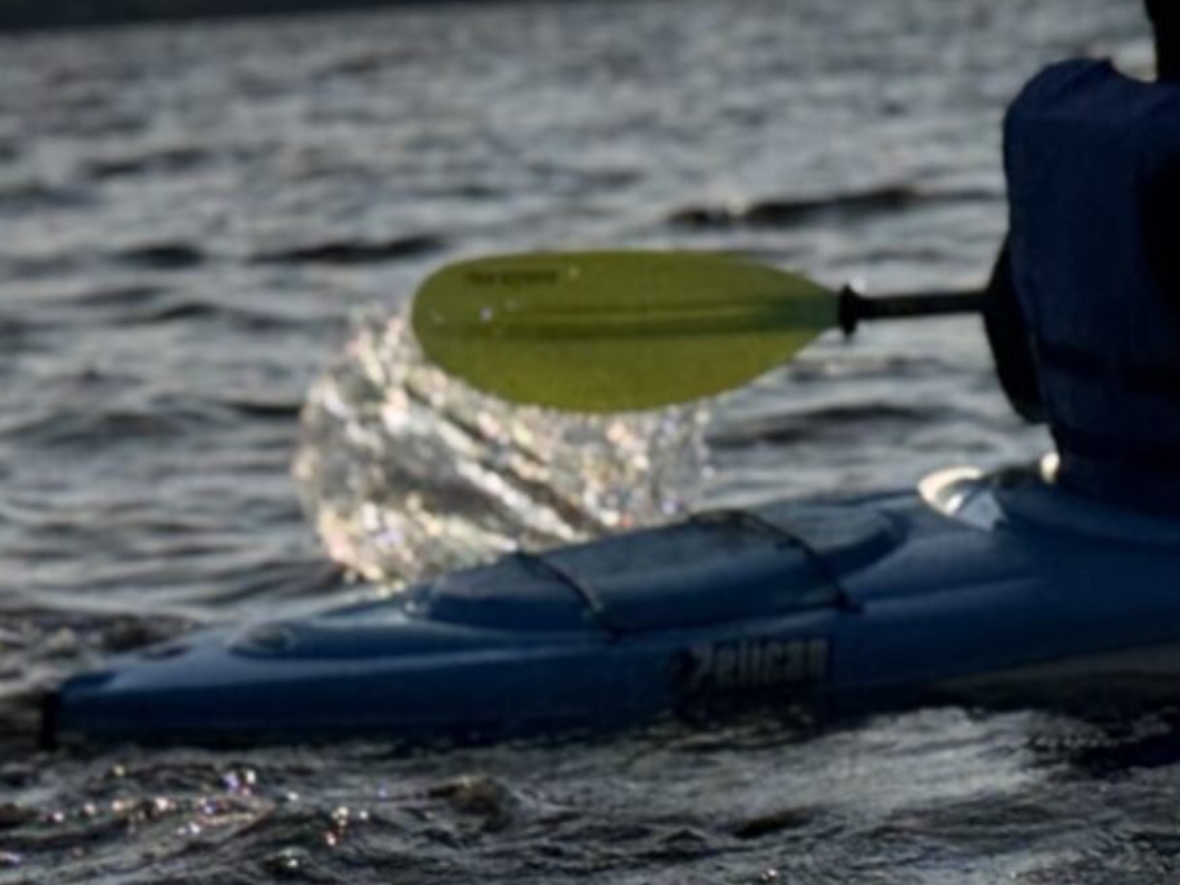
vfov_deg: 7.3
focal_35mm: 203
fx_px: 6921
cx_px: 1902
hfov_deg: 9.4
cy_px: 308
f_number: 1.78
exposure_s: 1/13333
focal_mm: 6.76
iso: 50
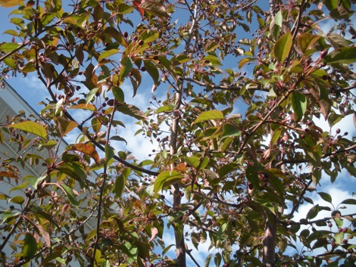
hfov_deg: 51.3
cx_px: 178
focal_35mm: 36
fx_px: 370
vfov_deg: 39.7
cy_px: 134
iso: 64
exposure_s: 1/355
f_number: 3.5
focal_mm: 6.3
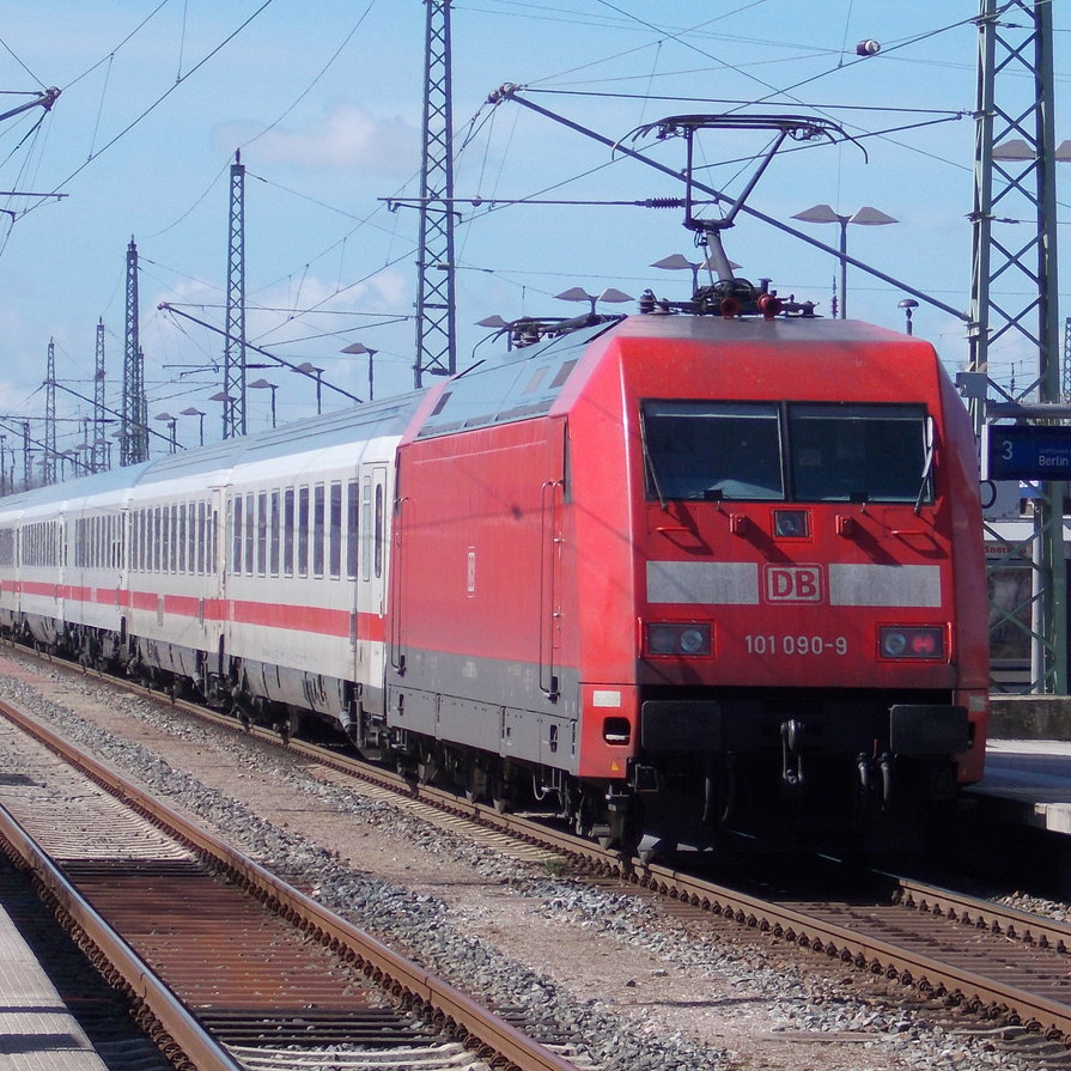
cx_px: 547
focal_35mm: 154
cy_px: 536
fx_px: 5391
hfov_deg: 11.3
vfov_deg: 11.3
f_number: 6.5
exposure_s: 1/250
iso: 80
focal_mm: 23
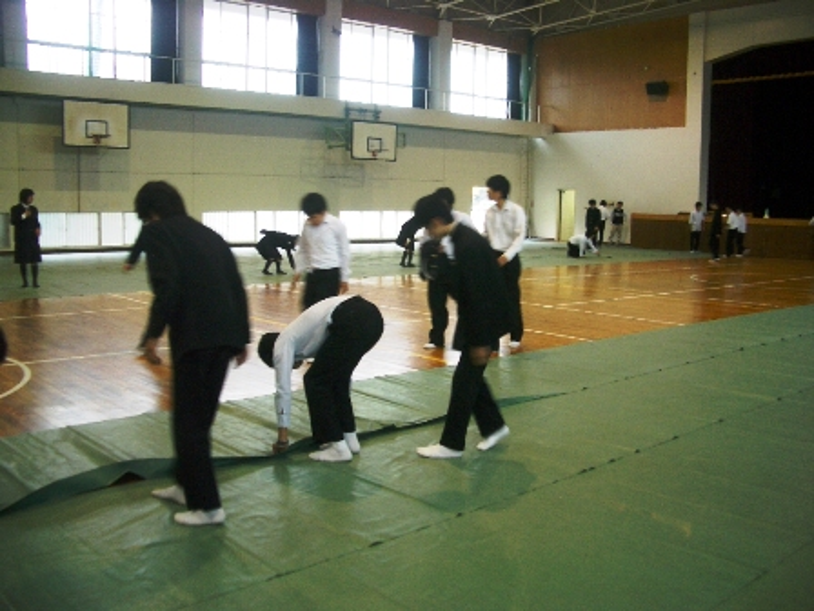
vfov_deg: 40.7
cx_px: 407
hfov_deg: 52.6
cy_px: 306
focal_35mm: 35
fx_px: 823
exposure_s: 1/20
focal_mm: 5.8
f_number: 2.6
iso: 100
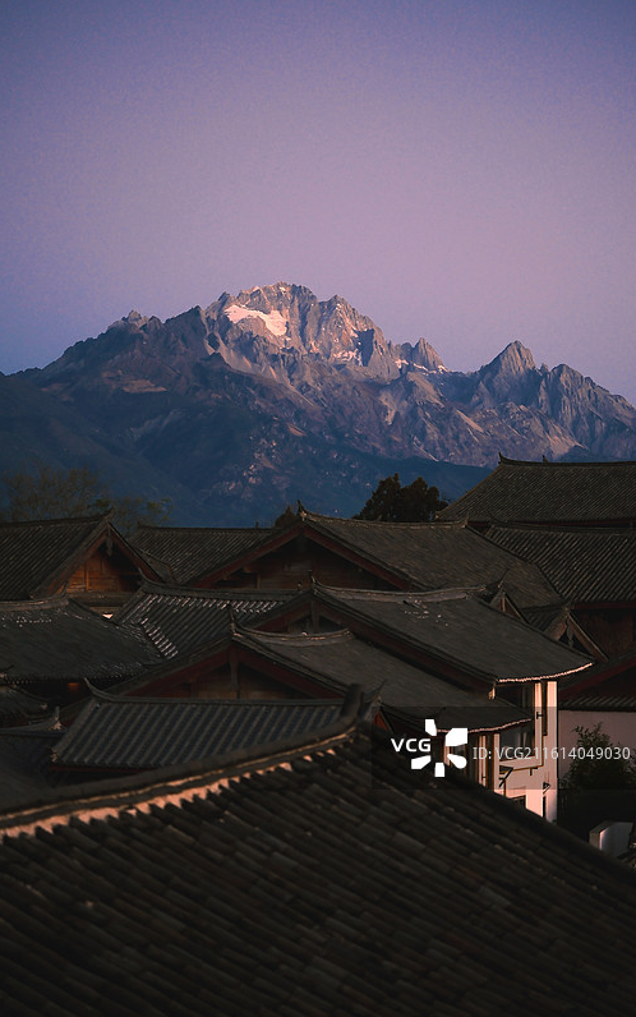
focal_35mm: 86
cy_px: 508
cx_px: 316
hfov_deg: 15.2
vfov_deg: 24.1
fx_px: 2383
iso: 500
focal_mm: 56
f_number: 1.7
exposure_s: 1/125
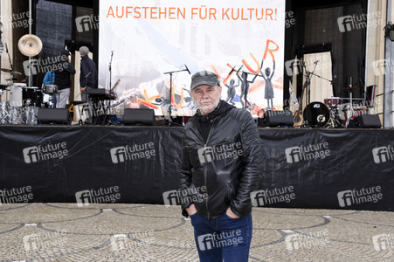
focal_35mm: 48
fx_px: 525
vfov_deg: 28.0
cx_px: 197
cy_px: 131
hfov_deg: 41.1
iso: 250
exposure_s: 1/160
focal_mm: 48
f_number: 8
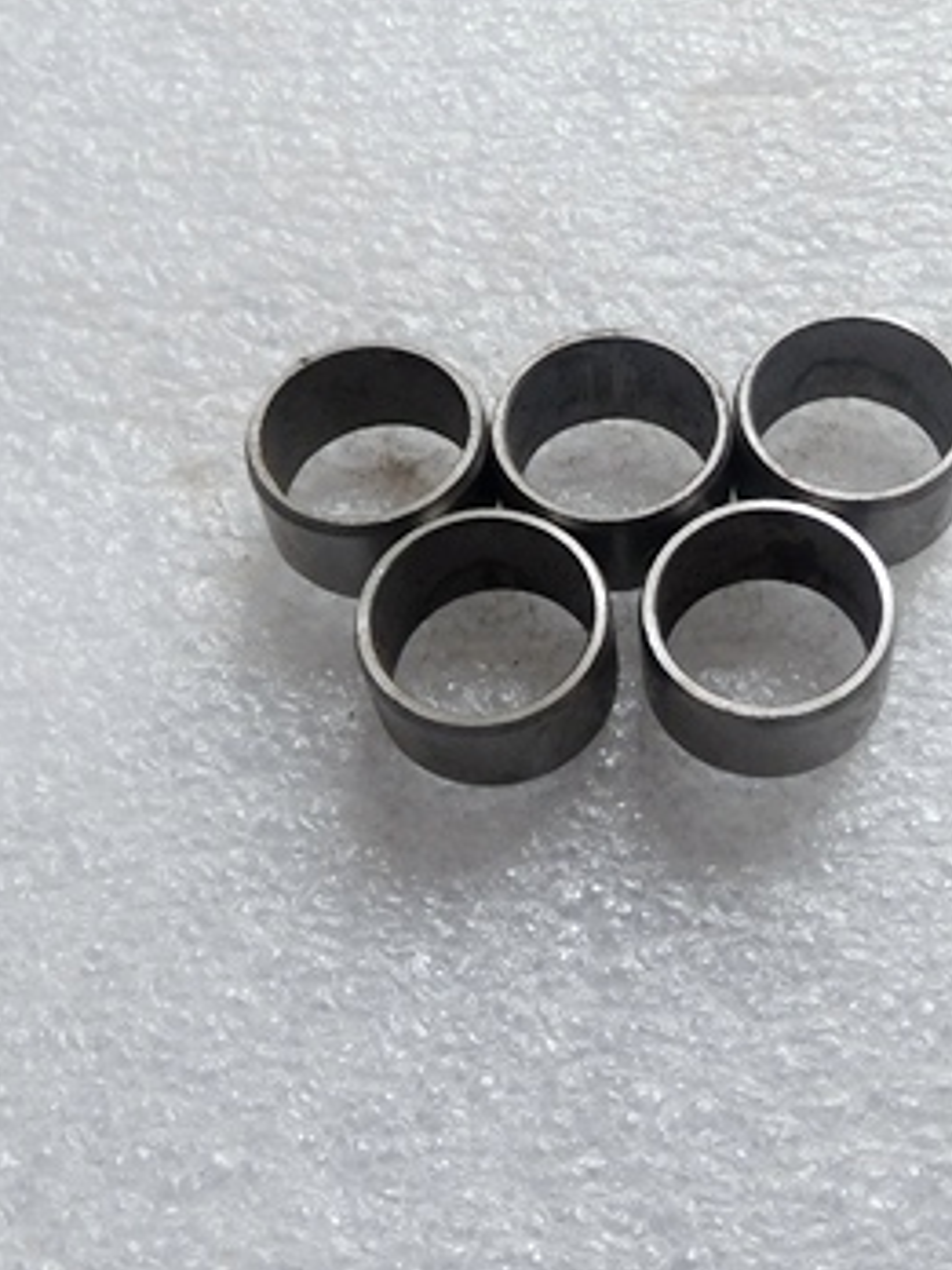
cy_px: 631
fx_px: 1687
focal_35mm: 46
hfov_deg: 31.2
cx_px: 667
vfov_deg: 41.2
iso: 125
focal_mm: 4.5
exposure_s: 1/100
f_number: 3.4
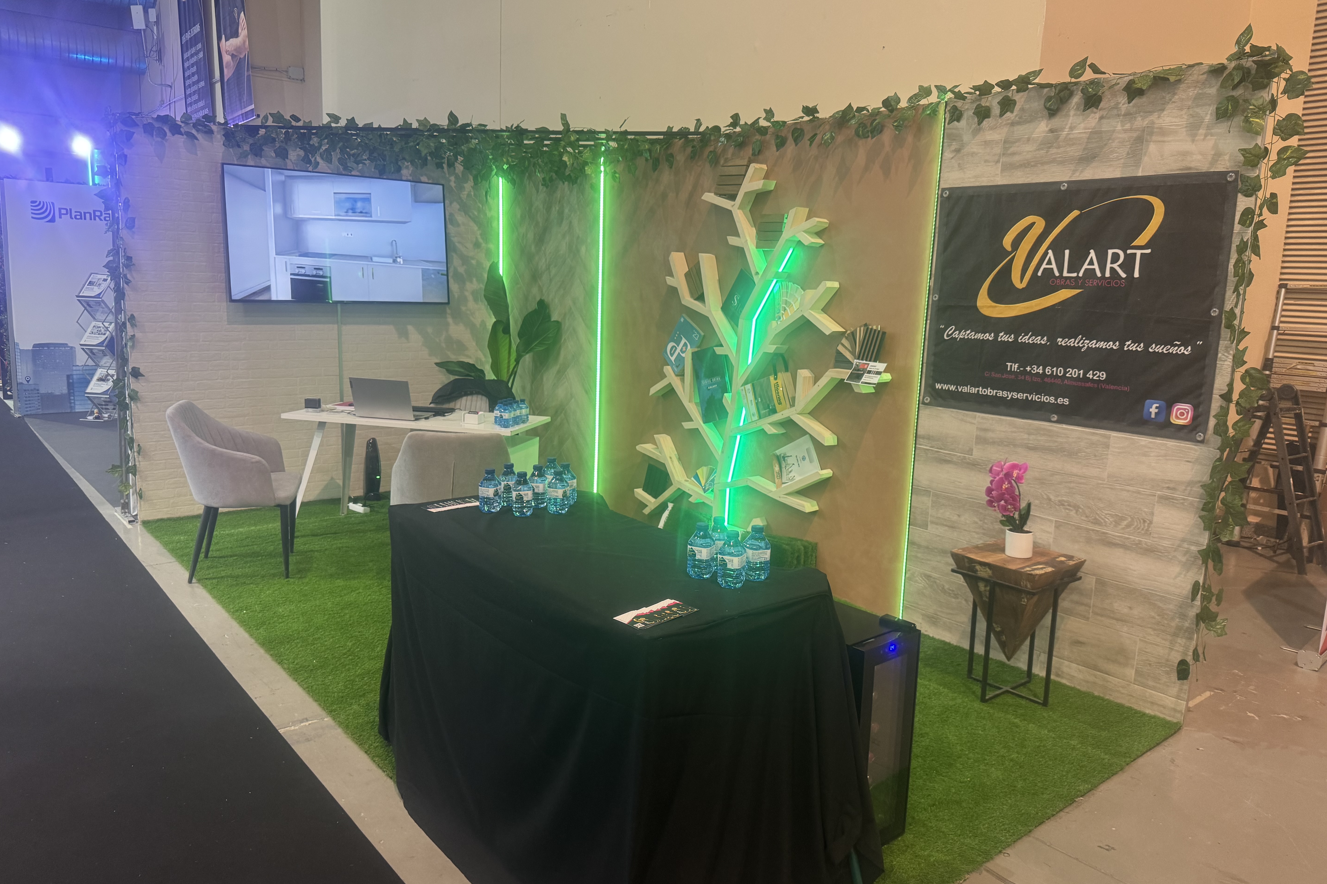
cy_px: 428
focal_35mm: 25
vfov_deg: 51.3
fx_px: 921
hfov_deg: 71.5
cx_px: 663
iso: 200
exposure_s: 1/50
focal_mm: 6.76
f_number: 1.78
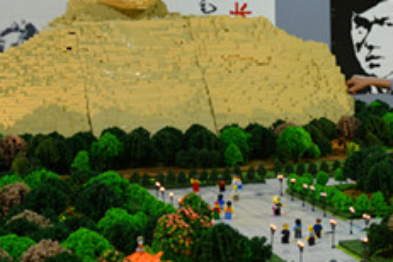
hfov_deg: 17.2
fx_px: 1277
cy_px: 129
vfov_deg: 11.7
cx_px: 362
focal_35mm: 117
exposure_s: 1/30
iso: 640
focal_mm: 30
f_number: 4.2
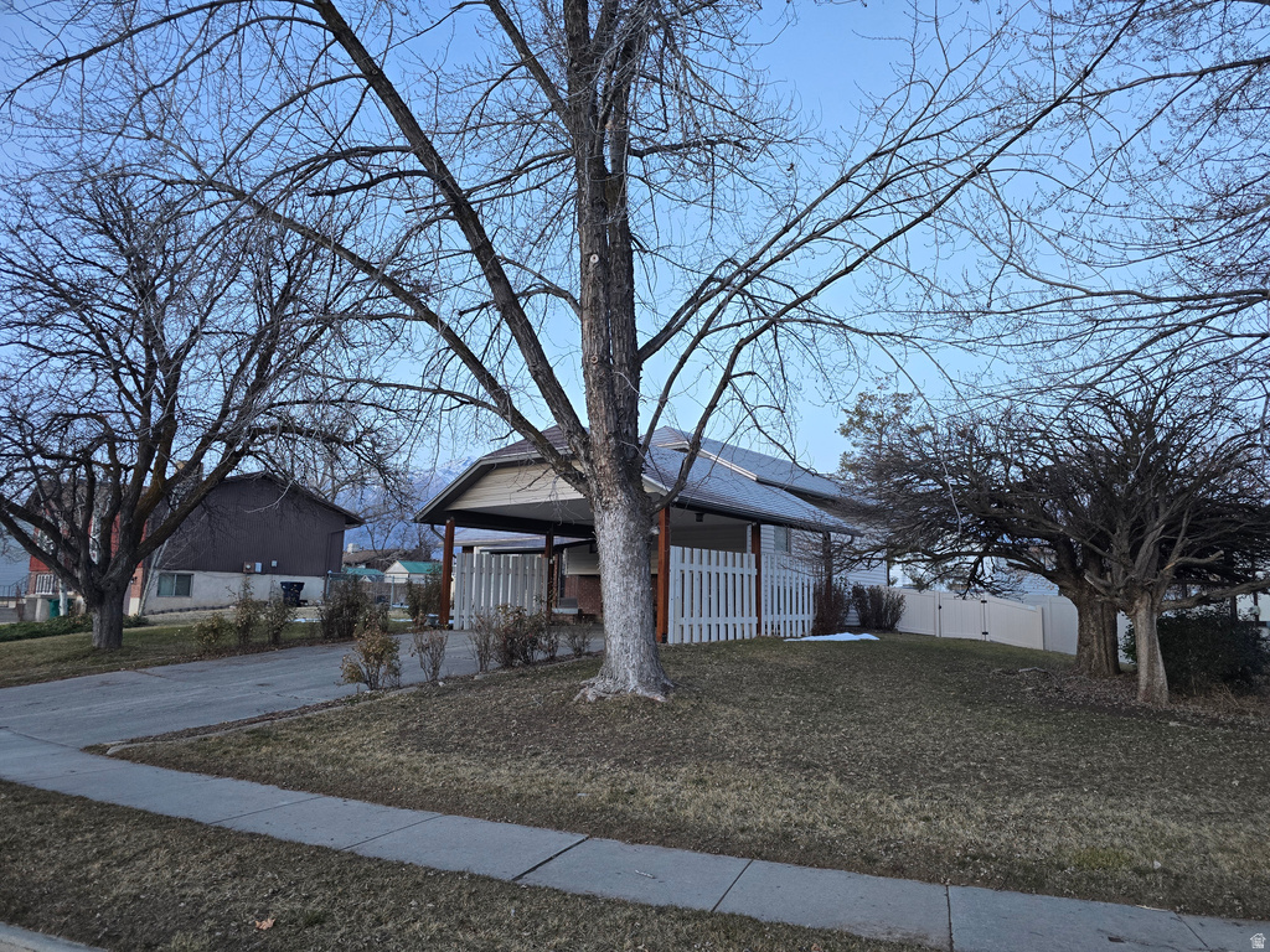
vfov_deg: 58.9
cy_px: 476
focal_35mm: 23
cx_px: 635
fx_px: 844
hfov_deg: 73.9
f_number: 1.7
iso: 200
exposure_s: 1/180
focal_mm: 6.3
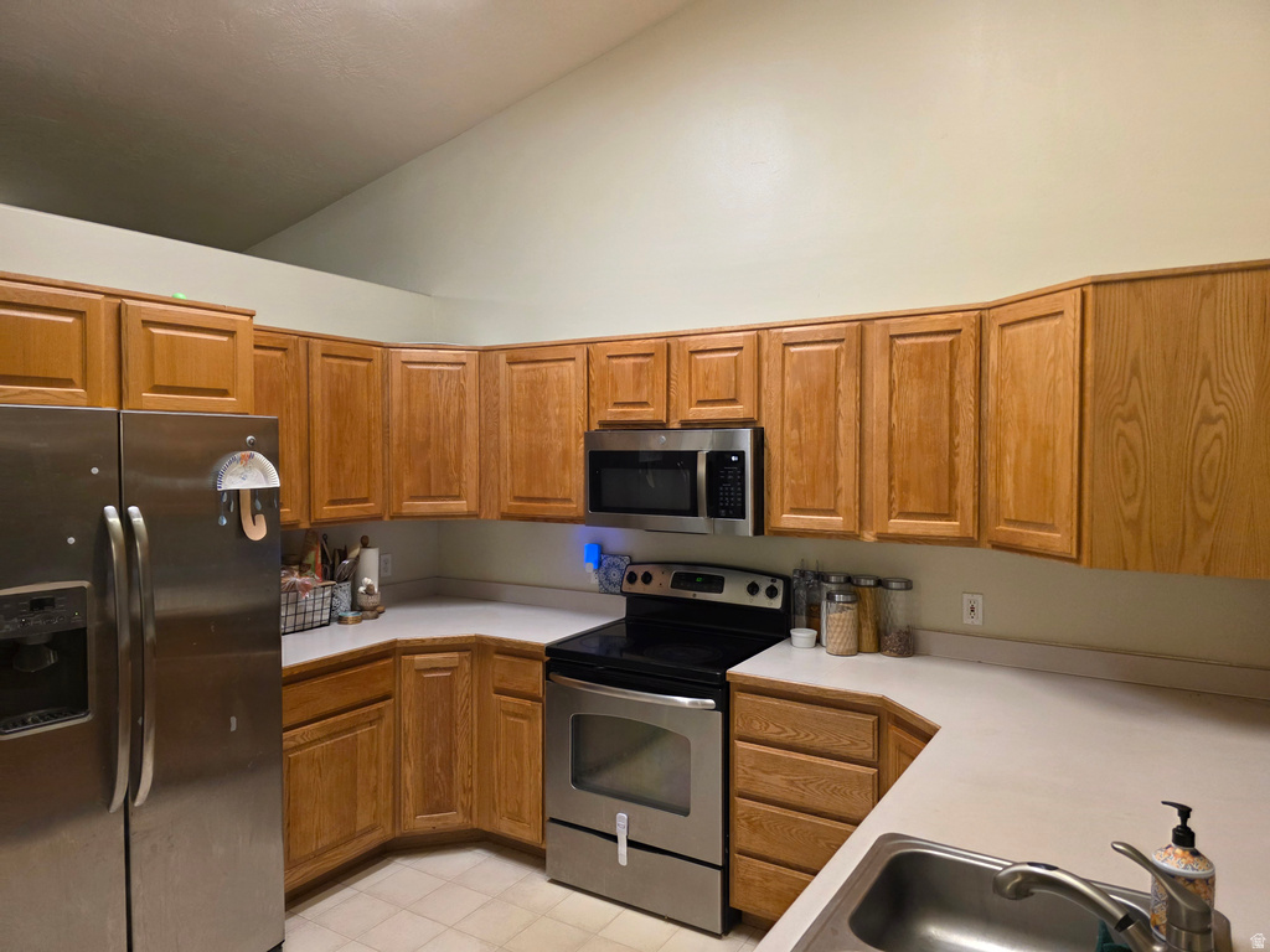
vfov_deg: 58.9
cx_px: 635
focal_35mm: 23
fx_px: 844
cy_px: 476
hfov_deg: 73.9
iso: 320
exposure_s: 1/120
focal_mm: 6.3
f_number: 1.7
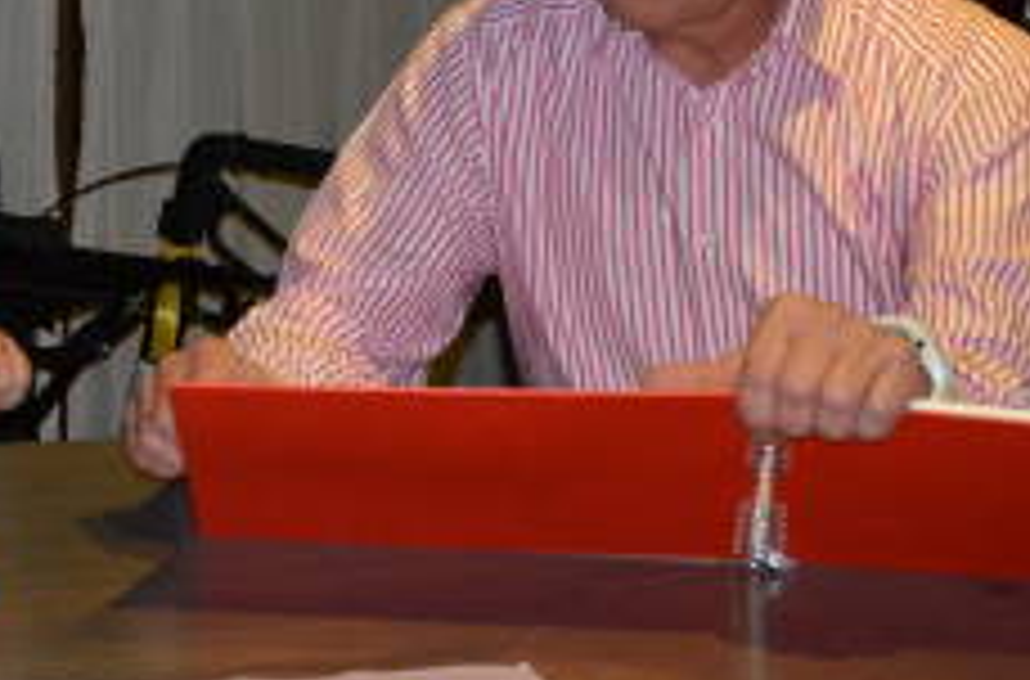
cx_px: 103
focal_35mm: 126
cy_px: 65
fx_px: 3593
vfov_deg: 10.7
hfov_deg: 16.1
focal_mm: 30
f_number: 4.2
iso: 1600
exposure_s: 1/60
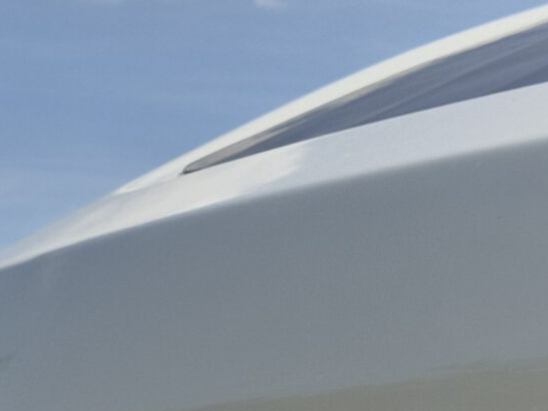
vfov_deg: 13.7
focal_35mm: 108
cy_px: 289
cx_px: 1229
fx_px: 1710
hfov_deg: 14.0
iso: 25
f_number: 1.8
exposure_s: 1/2968
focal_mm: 5.4
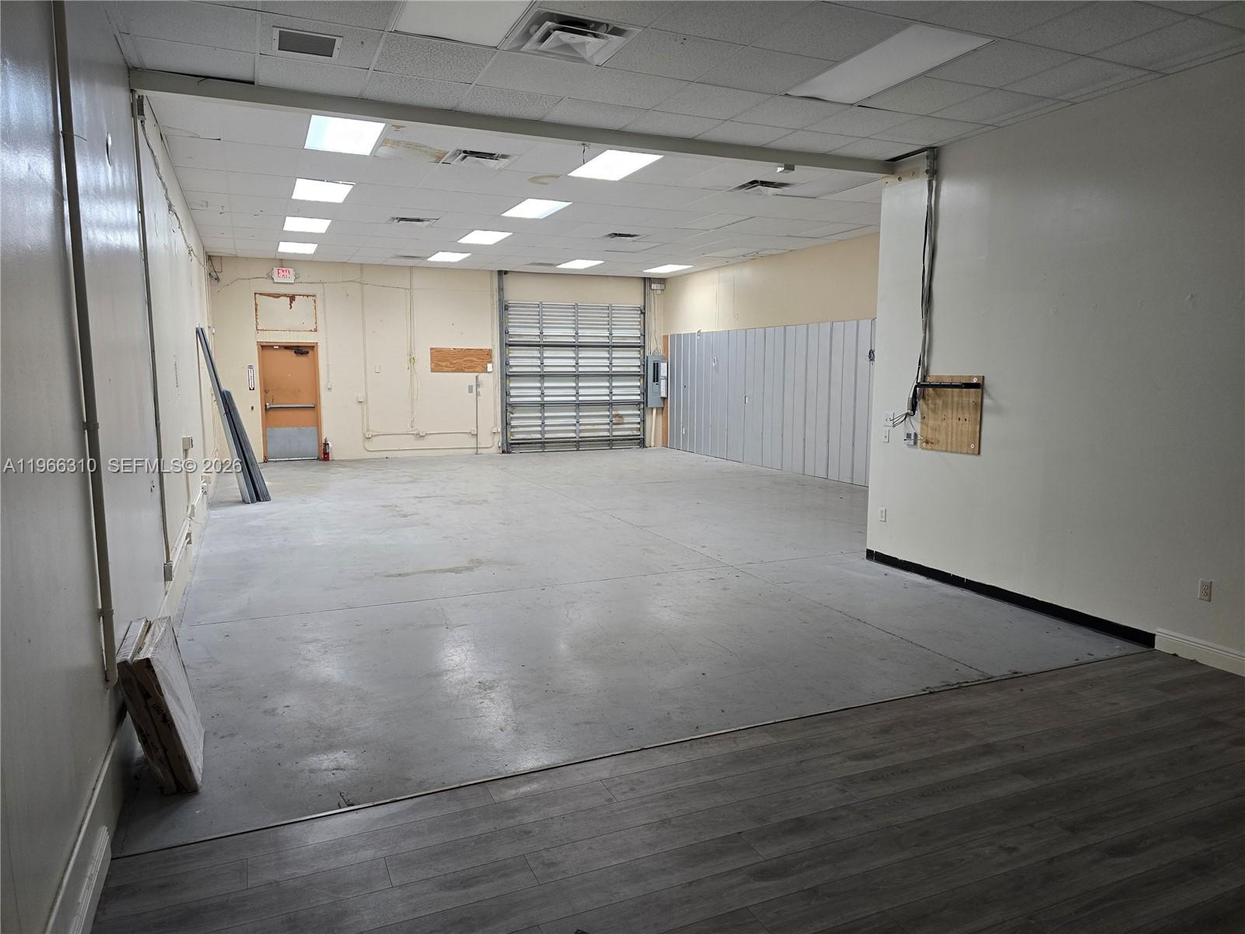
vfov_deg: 58.9
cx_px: 622
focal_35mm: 23
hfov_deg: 73.9
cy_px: 467
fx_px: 827
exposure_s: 1/120
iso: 160
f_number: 1.7
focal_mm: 6.3
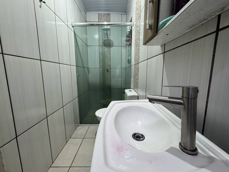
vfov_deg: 85.7
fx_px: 93
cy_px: 86
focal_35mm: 14
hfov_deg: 102.1
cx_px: 114
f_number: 2.2
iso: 250
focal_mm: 2.22
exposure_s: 1/60
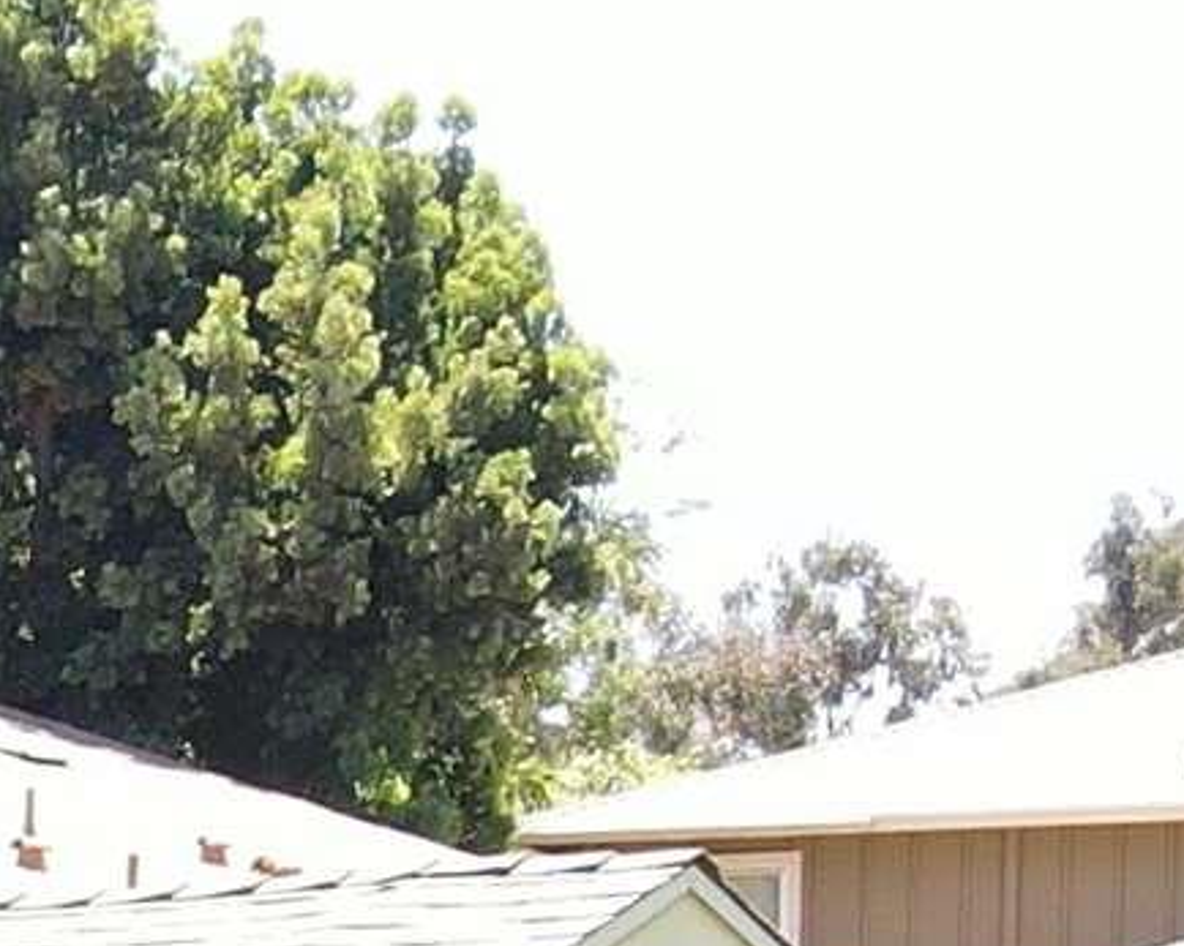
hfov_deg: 11.0
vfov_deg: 8.7
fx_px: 5816
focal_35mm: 166
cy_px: 2066
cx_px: -832
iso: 100
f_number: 2.8
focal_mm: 4.5
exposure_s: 1/90
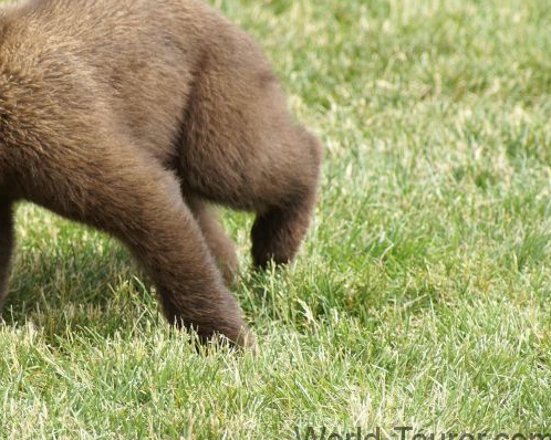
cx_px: 113
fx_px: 6651
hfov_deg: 4.7
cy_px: 163
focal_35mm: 408
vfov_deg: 3.8
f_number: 5.6
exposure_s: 1/320
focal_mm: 180
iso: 200
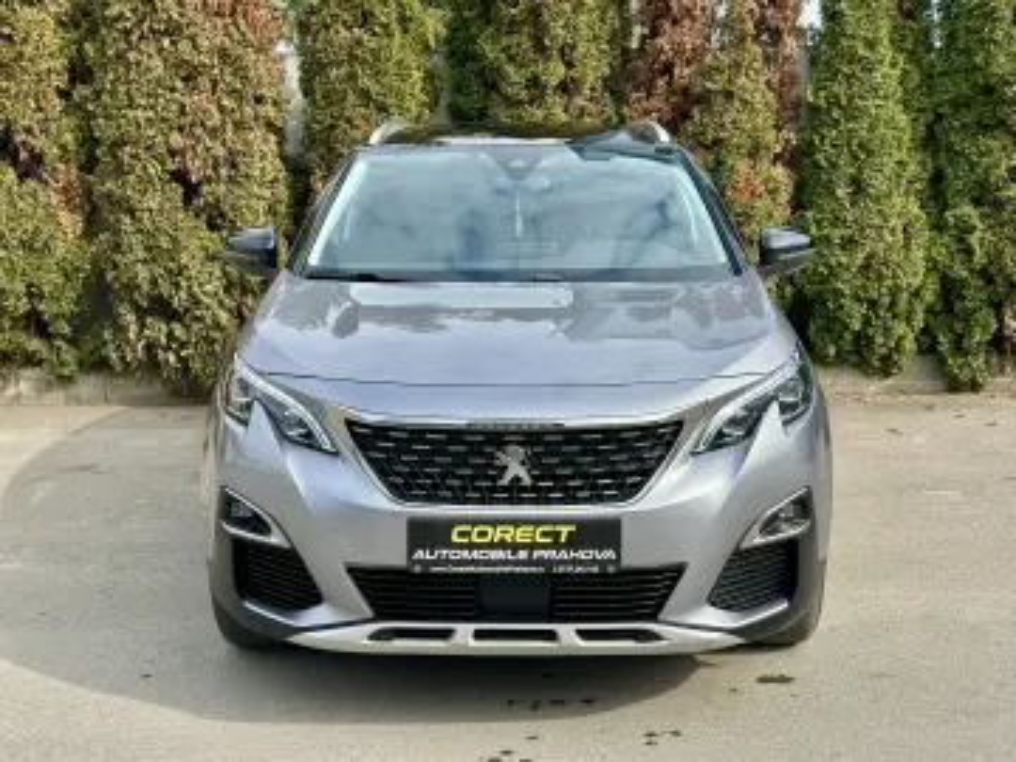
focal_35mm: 48
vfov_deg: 30.3
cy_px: 381
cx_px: 508
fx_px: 1409
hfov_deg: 39.7
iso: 64
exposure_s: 1/2469
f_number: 1.78
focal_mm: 6.86
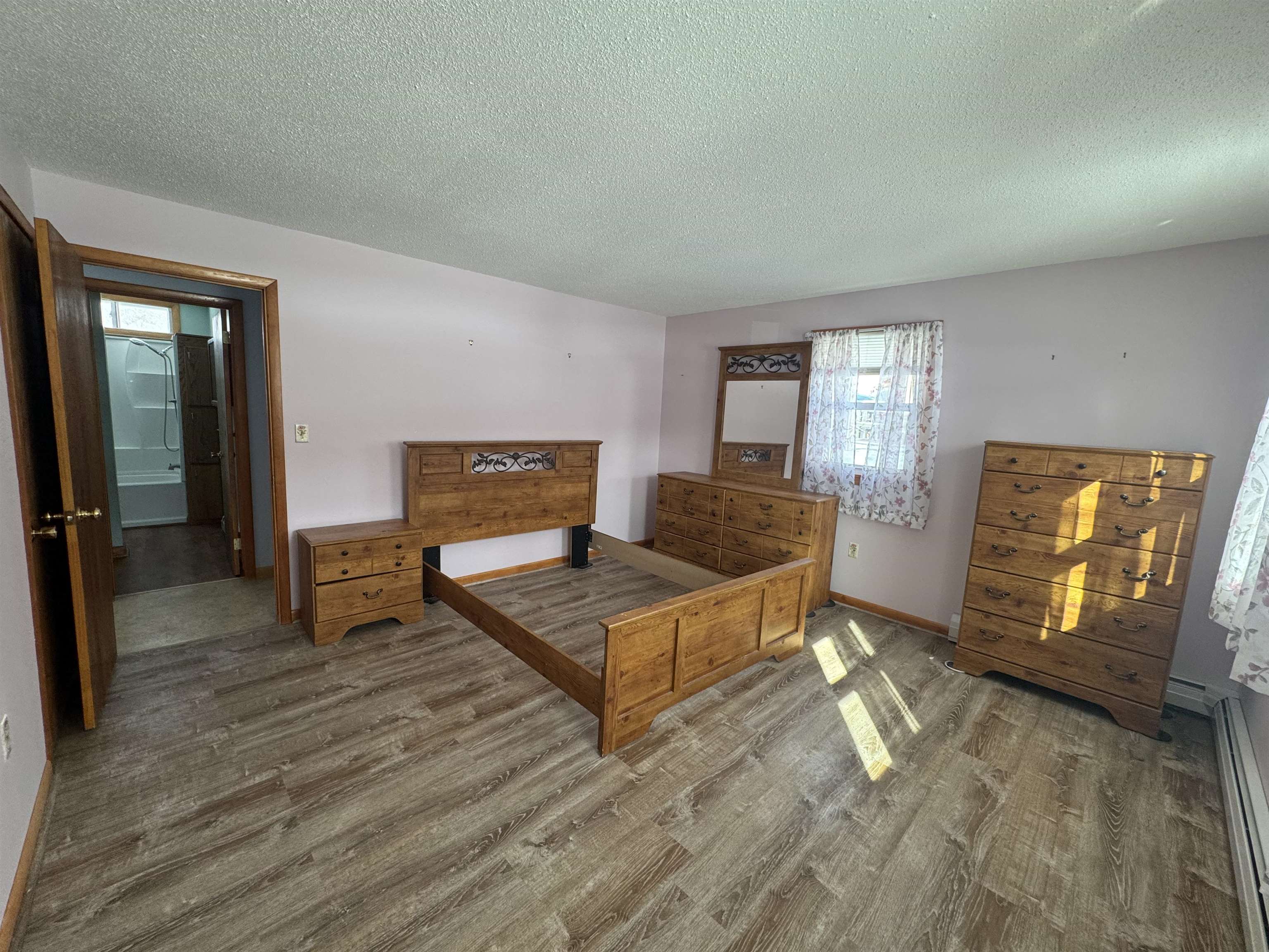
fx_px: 513
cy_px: 476
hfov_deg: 102.1
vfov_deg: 85.7
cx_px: 634
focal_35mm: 14
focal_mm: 2.22
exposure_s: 1/99
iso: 160
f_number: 2.2
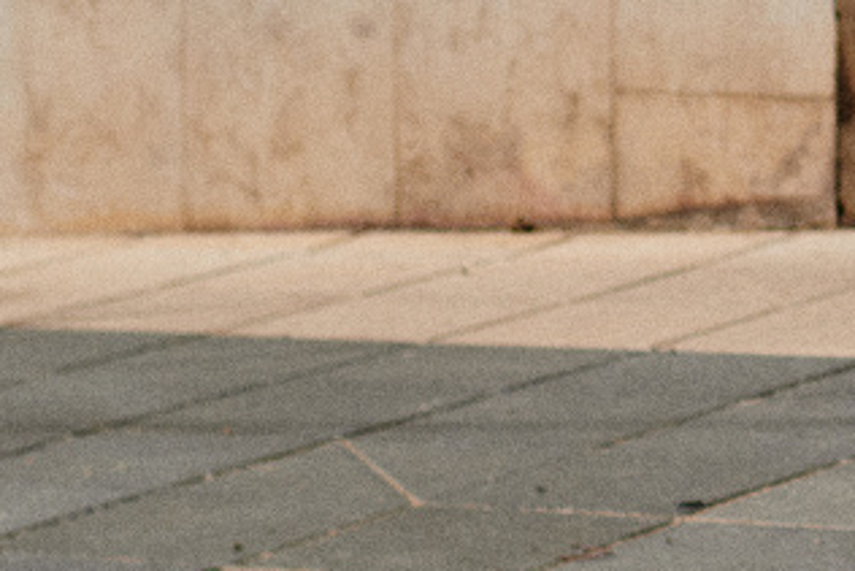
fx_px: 5679
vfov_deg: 5.7
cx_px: 1621
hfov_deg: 8.2
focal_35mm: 239
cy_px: -195
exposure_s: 1/4000
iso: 200
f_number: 4
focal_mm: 35
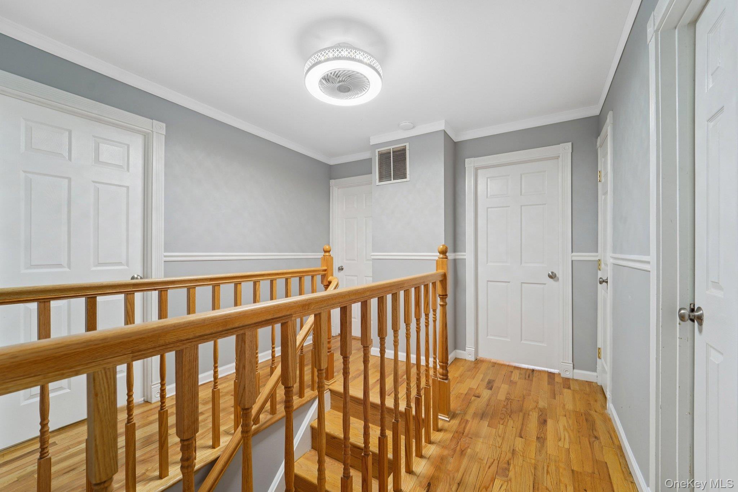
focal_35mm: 14
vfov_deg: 81.2
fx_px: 287
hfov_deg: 104.3
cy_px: 246
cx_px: 369
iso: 400
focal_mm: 14
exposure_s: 1/6
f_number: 8
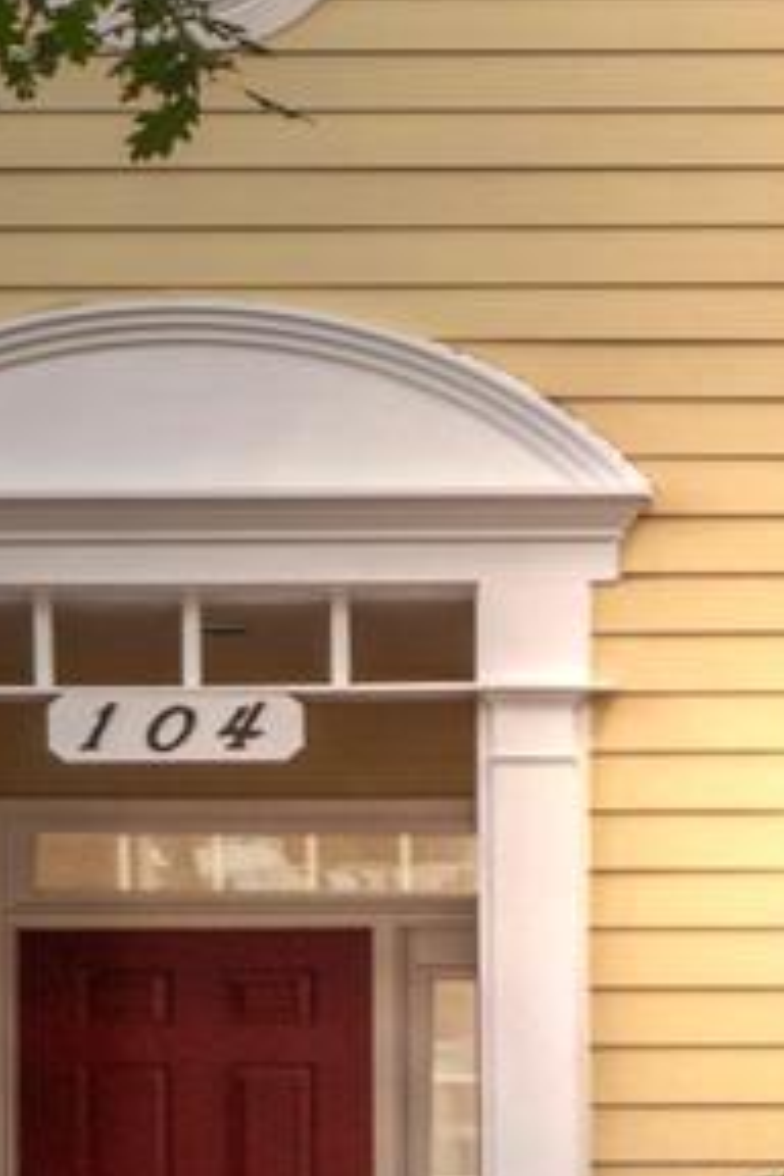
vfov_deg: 13.1
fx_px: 4704
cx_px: 1160
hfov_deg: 9.3
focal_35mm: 144
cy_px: -800
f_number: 4.5
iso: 100
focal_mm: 18
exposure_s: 1/30
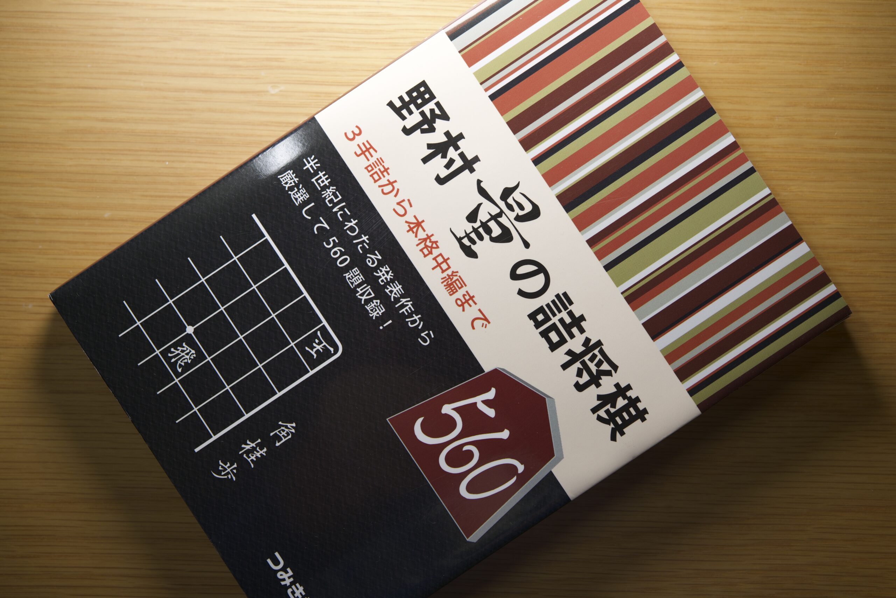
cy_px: 299
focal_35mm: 60
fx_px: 1493
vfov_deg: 22.6
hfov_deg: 33.4
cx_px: 448
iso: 125
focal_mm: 60
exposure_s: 1/200
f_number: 5
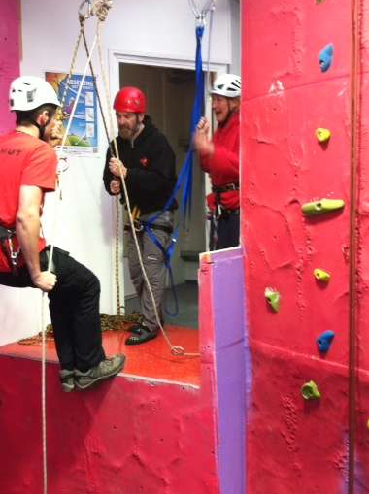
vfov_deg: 43.0
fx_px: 627
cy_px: 252
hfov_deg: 32.6
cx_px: 139
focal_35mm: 44
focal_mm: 3.85
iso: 80
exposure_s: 1/15
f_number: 2.8
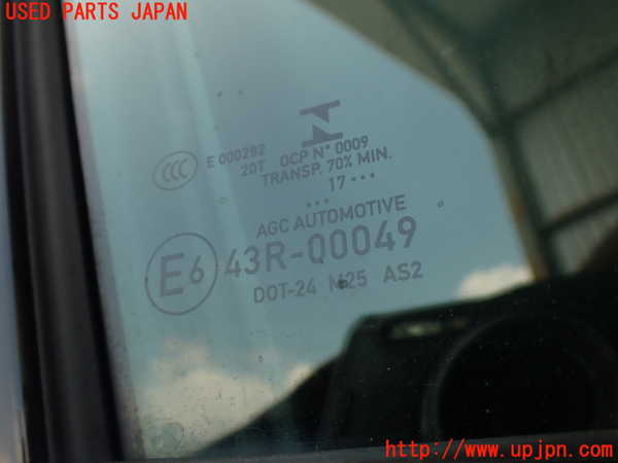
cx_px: 309
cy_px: 232
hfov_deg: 56.8
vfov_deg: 44.2
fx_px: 571
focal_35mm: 32
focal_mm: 5.79
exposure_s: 1/200
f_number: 3.2
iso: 100
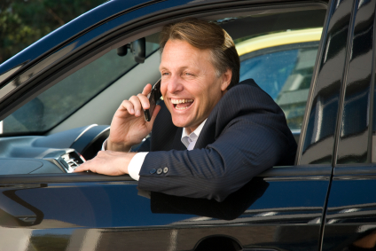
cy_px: 126
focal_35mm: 105
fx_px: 1097
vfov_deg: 13.1
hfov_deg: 19.4
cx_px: 188
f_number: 4.5
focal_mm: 70
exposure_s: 1/125
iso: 200
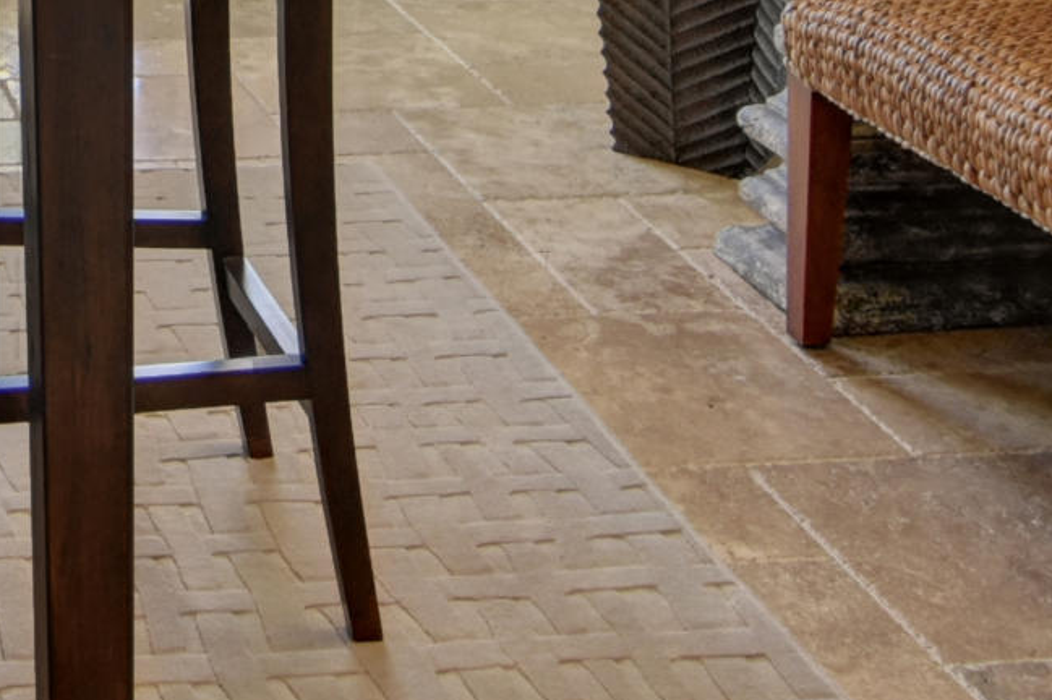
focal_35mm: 76
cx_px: -195
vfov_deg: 15.1
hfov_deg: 24.2
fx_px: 2229
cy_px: -612
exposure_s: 1/13
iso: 400
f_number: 8
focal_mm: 11
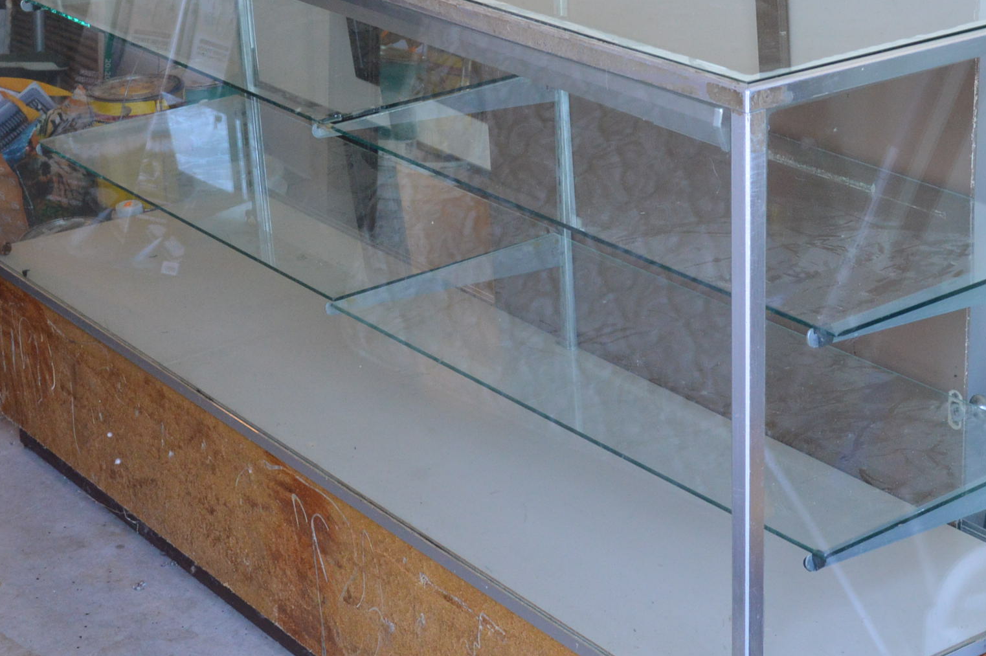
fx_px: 2189
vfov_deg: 17.0
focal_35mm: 80
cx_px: 502
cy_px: 278
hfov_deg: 25.4
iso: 800
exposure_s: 1/60
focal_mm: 27
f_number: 5.6
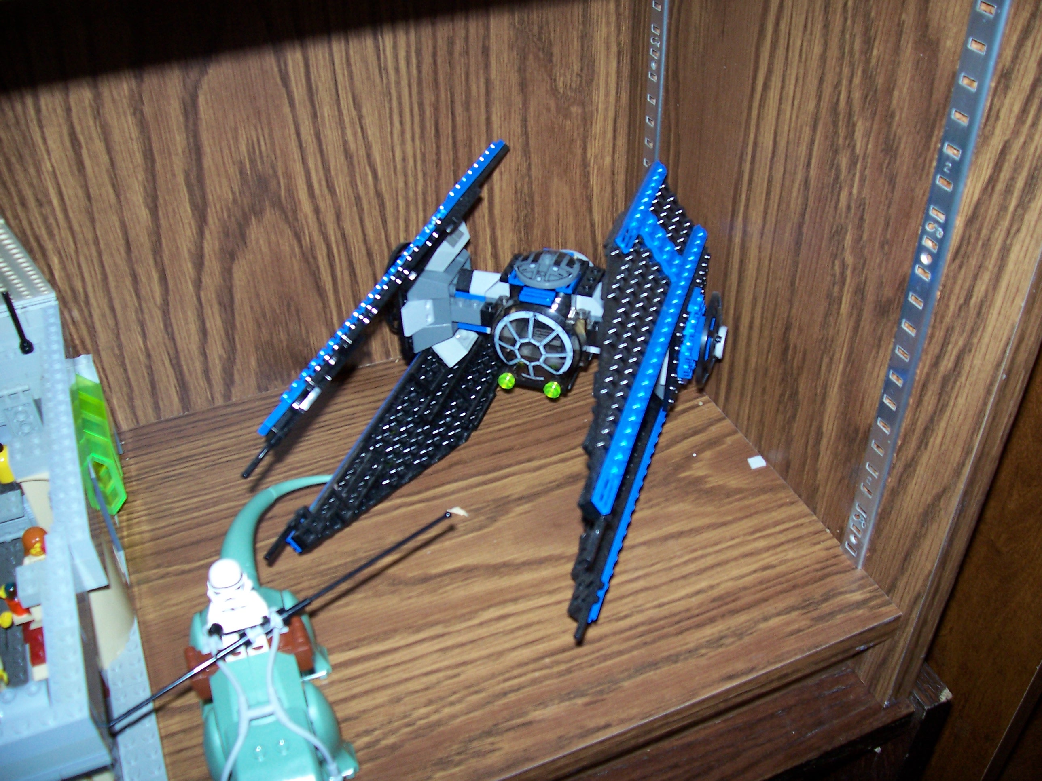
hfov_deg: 54.0
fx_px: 1023
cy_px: 390
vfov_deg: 41.8
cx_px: 521
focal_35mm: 34
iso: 125
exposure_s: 1/60
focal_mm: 5.6
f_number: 2.7
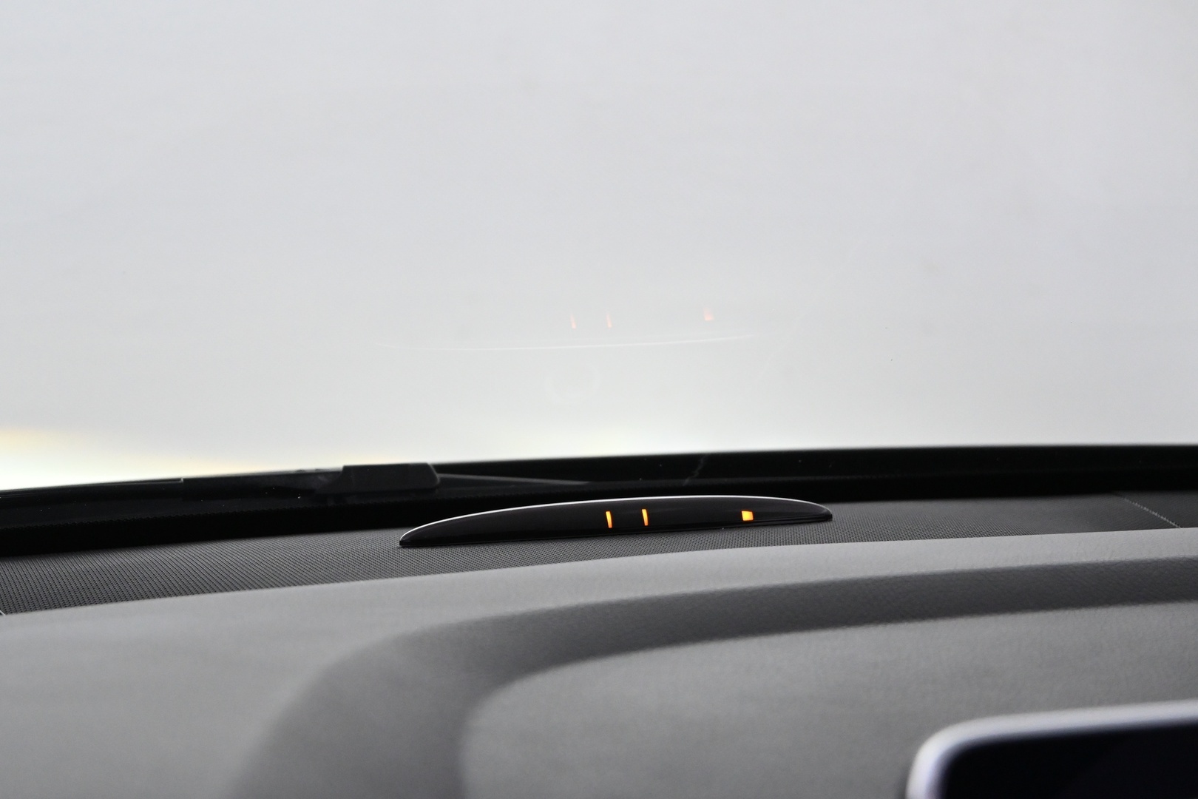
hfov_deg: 27.0
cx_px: 599
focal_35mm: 75
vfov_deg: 18.2
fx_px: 2496
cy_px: 400
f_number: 6.3
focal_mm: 50
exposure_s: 1/80
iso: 3200
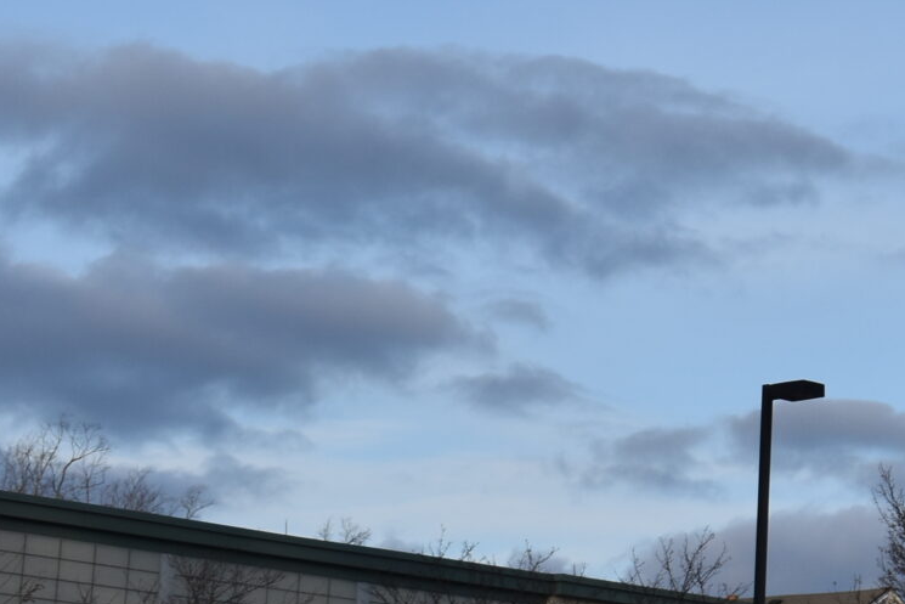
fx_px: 3369
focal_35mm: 134
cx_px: 1432
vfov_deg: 10.2
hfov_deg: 14.1
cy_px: 228
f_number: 8
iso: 140
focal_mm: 26
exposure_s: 1/250
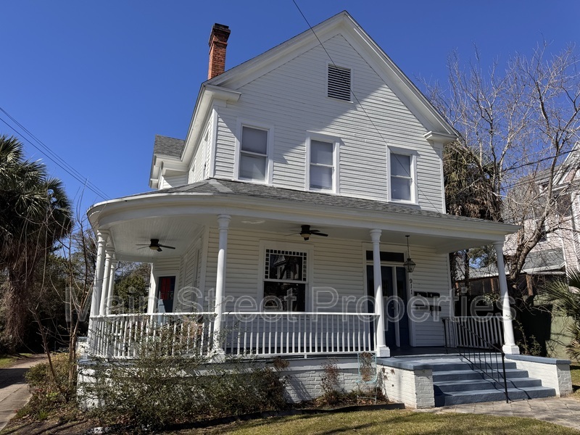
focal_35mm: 24
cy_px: 218
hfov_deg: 71.6
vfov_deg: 56.8
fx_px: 402
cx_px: 290
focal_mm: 6.76
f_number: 1.78
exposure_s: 1/4608
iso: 80
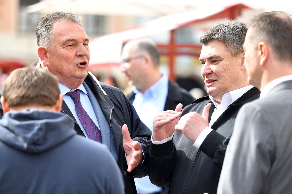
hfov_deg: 13.3
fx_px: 1257
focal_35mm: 155
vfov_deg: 8.9
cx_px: 146
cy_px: 97
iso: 250
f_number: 4.5
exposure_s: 1/800
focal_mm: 155
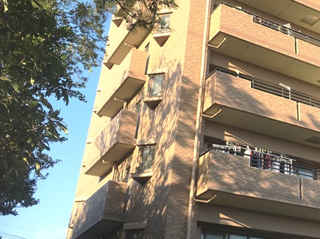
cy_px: 68
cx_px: 286
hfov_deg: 34.3
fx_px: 490
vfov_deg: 27.2
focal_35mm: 53
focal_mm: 4.15
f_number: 2.2
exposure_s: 1/493
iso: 25
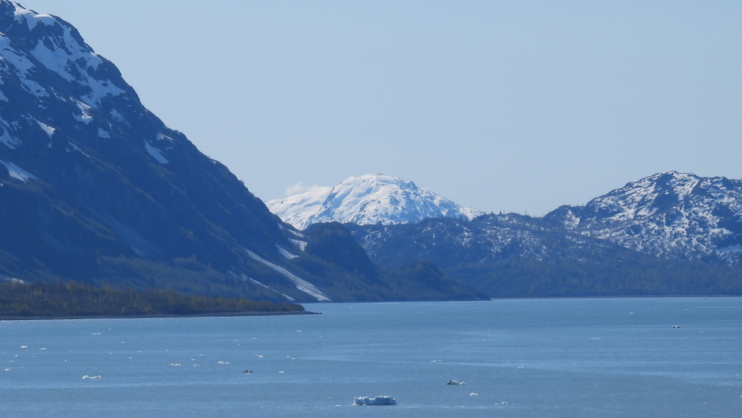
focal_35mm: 299
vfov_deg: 4.1
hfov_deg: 7.2
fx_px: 5883
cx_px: 246
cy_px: 256
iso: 100
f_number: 4.5
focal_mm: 35.7
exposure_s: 1/1600
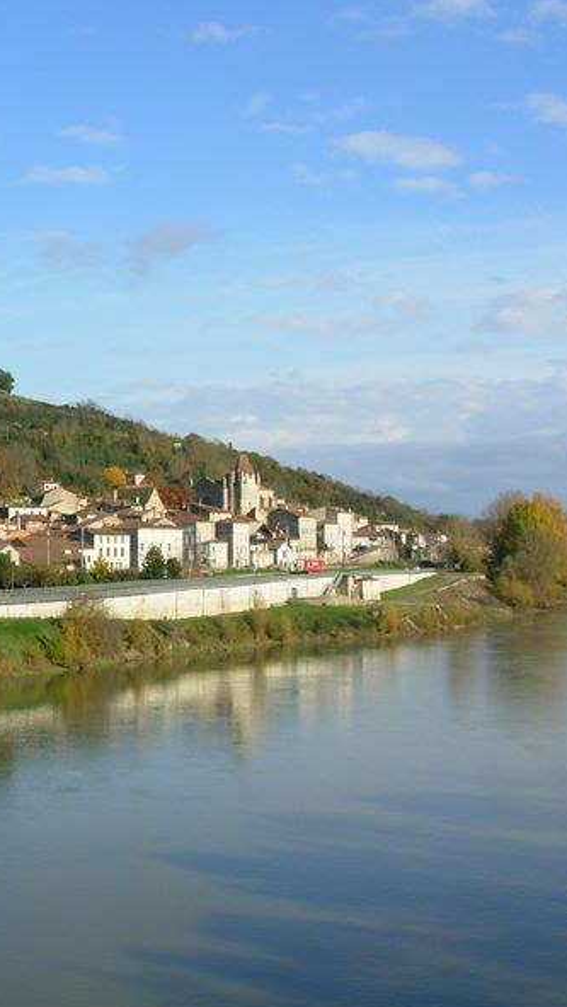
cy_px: 508
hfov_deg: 20.9
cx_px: 34
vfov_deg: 37.2
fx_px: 1495
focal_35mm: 56
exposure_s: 1/470
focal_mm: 6.3
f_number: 4.9
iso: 50
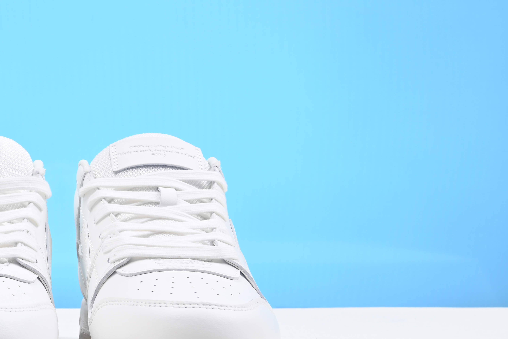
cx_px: 43
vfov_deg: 16.8
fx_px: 1143
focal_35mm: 81
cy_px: 152
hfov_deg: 24.3
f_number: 16
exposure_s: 1/2
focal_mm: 40
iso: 100
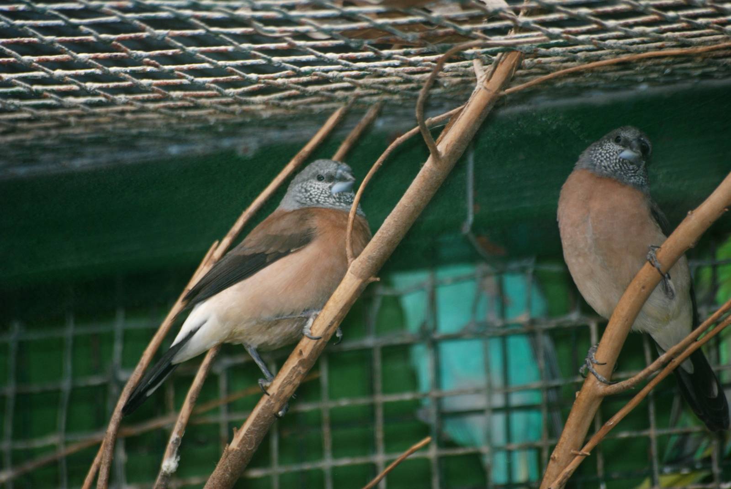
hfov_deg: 4.6
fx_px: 9148
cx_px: 366
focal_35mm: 450
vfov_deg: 3.1
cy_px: 244
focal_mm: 300
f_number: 5.6
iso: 220
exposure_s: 1/60
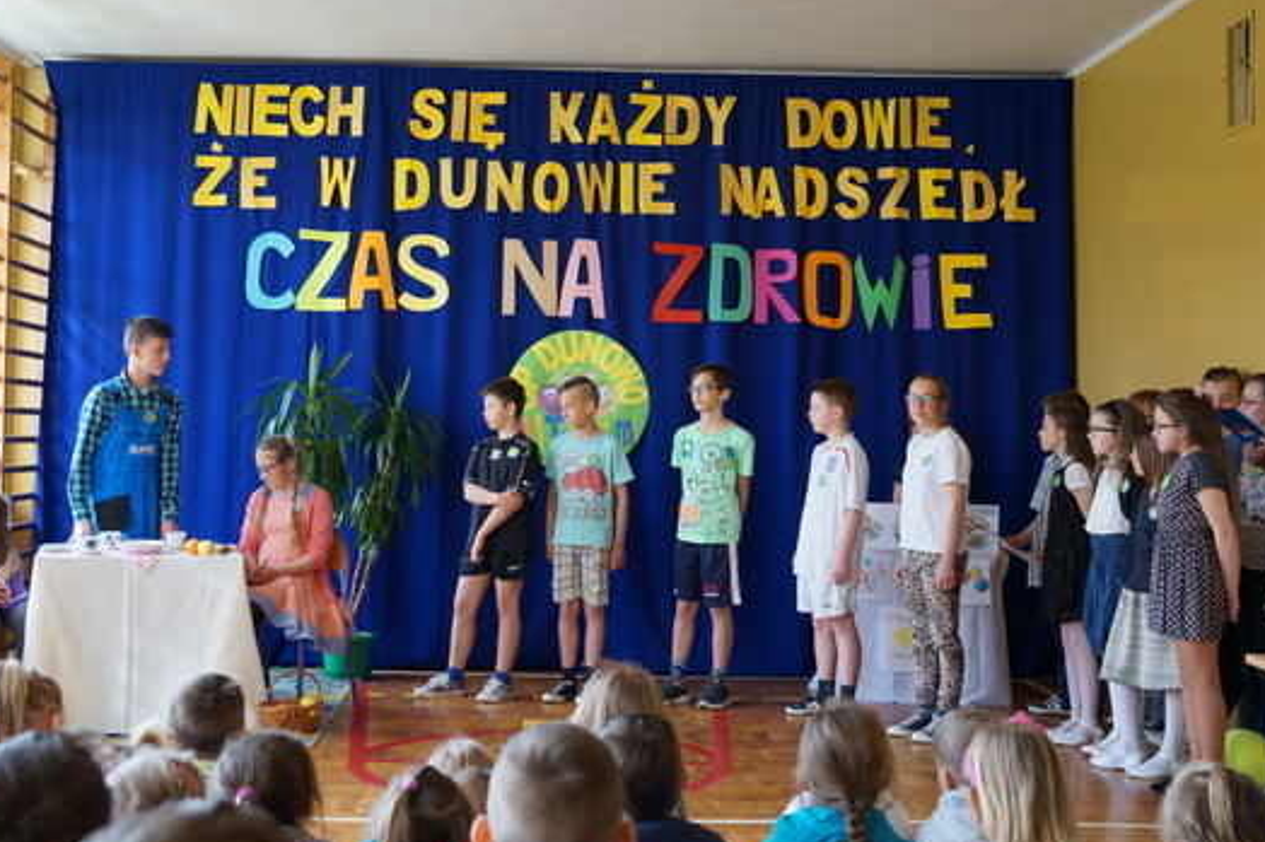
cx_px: 584
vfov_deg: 30.5
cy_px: 369
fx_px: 1546
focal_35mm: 44
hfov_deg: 44.5
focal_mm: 24
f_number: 4
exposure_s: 1/60
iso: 200
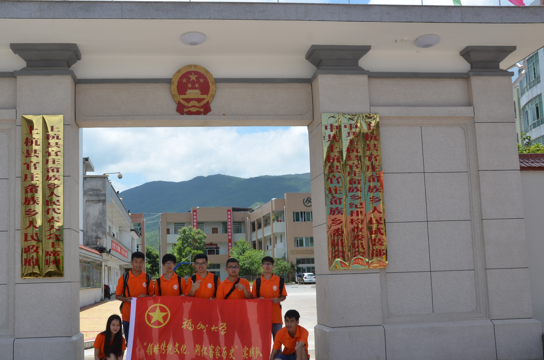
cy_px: 206
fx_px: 588
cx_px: 226
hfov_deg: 49.4
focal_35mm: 39
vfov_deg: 34.0
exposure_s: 1/250
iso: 125
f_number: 8
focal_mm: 22
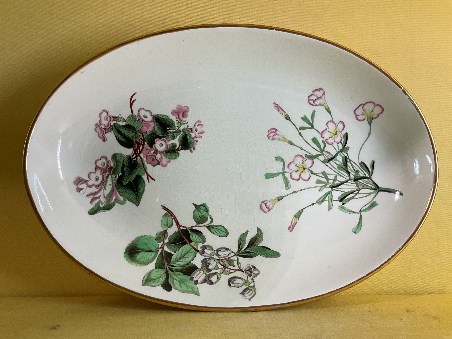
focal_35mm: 29
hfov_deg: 61.7
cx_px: 226
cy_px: 170
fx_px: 379
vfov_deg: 48.2
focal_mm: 3
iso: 40
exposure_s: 1/50
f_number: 1.8
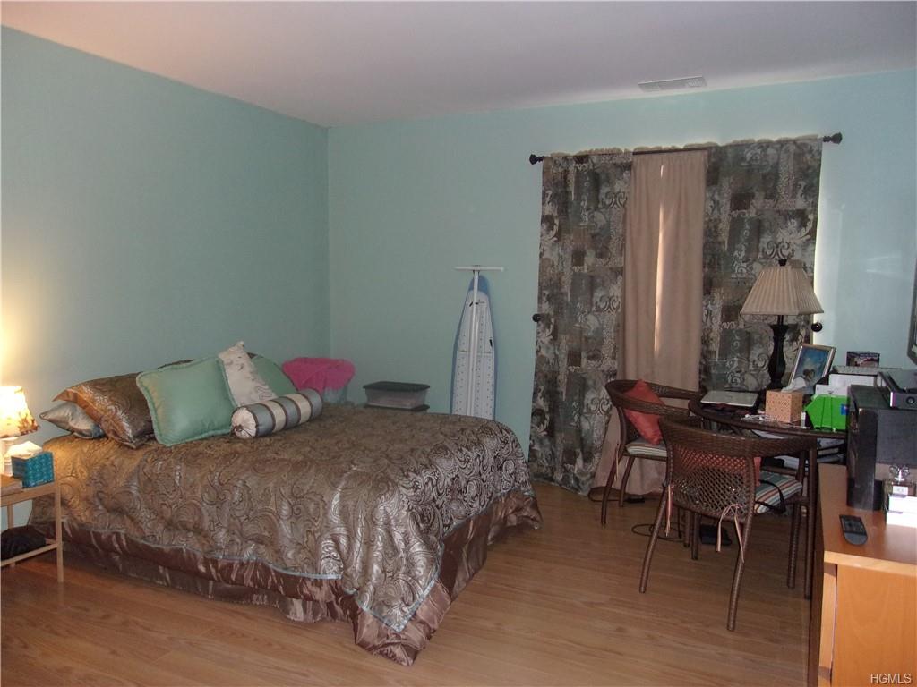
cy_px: 344
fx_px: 715
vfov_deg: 51.4
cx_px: 458
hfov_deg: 65.3
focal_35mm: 27
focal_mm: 4.9
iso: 250
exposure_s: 1/34
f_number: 3
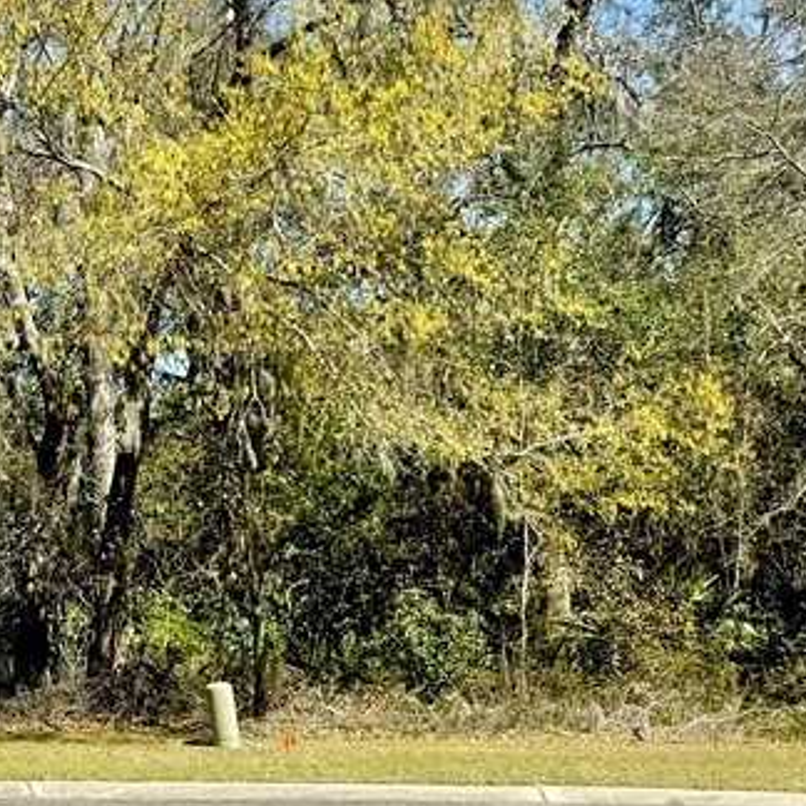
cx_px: -331
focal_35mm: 67
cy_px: 512
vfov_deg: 25.6
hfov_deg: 22.2
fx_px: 1765
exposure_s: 1/3247
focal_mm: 6.76
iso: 80
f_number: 1.78
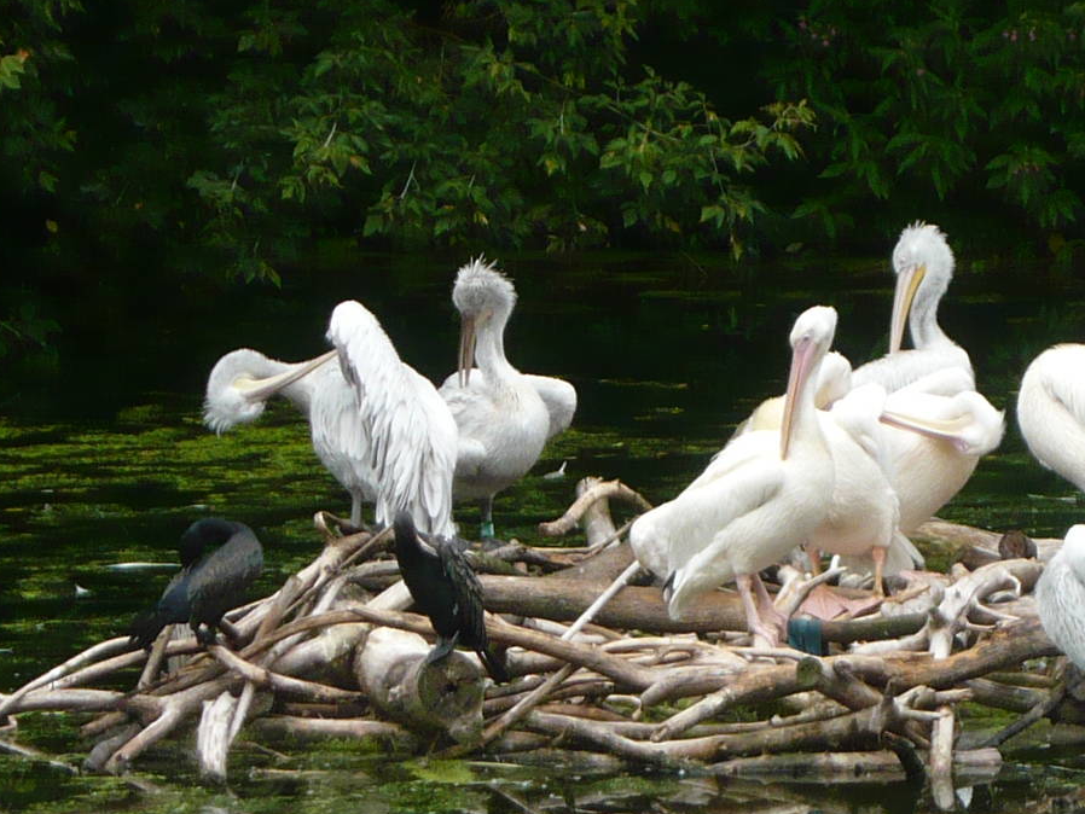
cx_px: 776
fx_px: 8935
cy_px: 489
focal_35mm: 285
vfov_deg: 5.2
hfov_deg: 6.9
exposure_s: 1/125
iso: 160
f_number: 5.1
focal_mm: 16.5
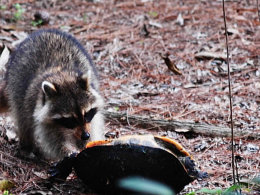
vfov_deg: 5.3
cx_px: 104
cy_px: 110
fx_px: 2108
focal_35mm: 281
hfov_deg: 7.1
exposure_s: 1/13
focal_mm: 135
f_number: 4.2
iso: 400
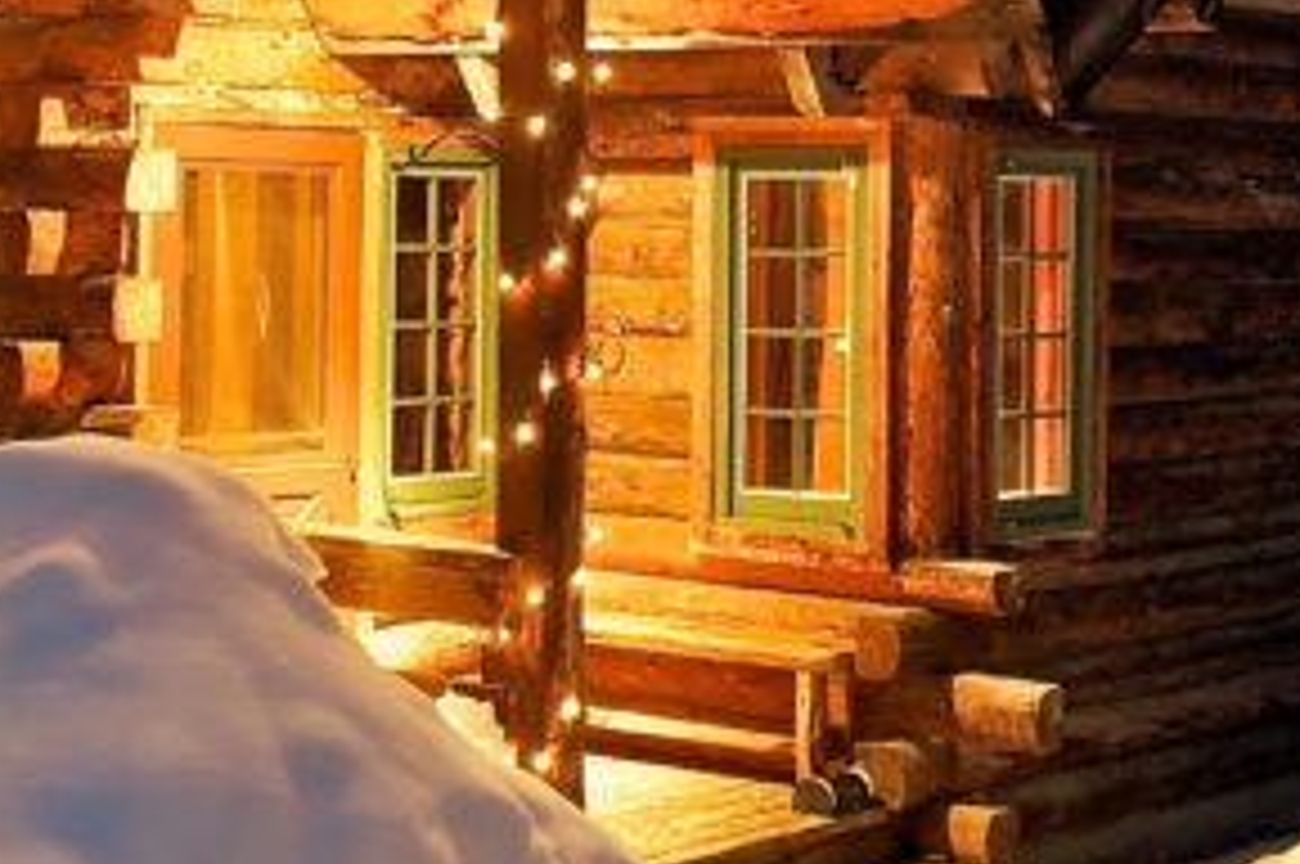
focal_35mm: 80
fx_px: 2877
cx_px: 792
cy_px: 184
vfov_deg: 16.9
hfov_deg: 25.4
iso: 800
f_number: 4
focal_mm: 15
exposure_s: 1/1.6
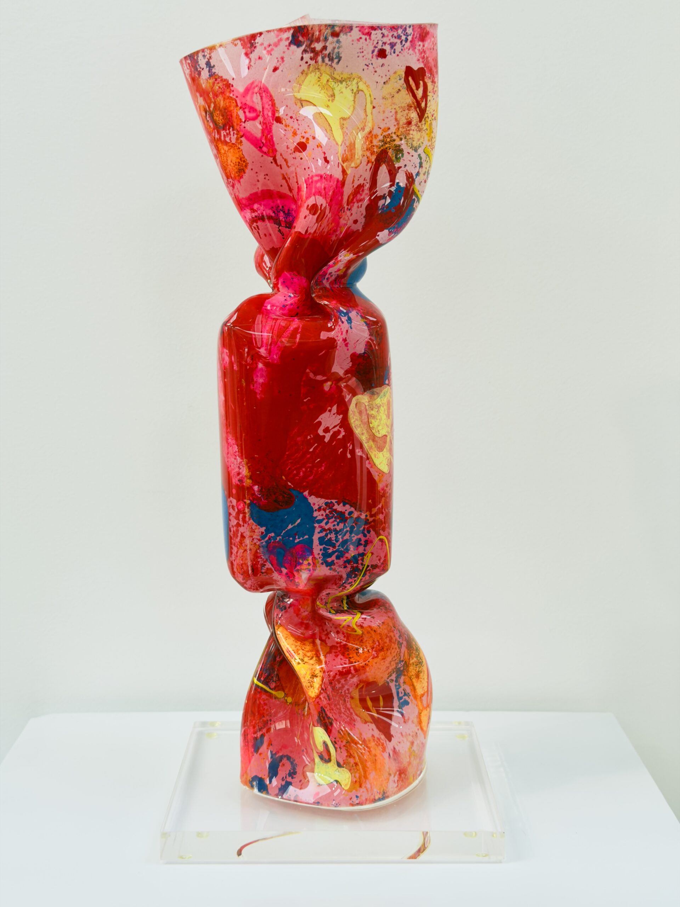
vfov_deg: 39.7
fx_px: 1257
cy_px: 454
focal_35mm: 48
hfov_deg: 30.3
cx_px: 340
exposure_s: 1/191
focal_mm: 6.76
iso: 50
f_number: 1.78
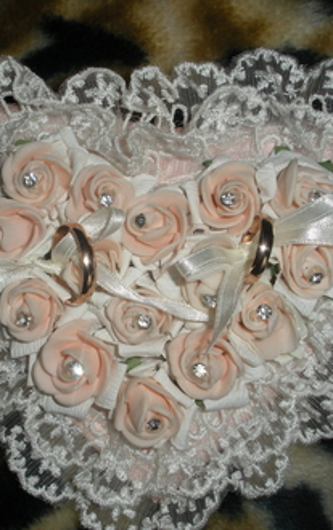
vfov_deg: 38.8
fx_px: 753
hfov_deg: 24.9
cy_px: 270
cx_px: 129
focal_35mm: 52
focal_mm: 6.3
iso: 64
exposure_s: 1/60
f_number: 5.6
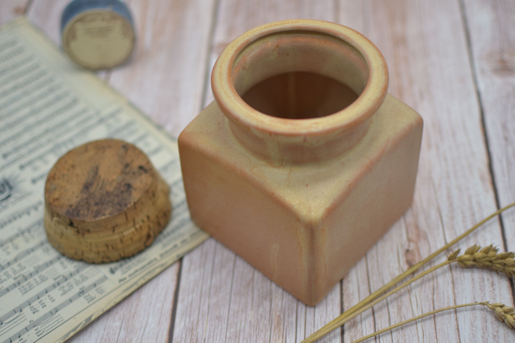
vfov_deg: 25.8
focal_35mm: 52
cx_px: 258
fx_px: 751
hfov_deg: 37.9
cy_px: 172
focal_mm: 35
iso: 100
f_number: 1.8
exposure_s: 1/500
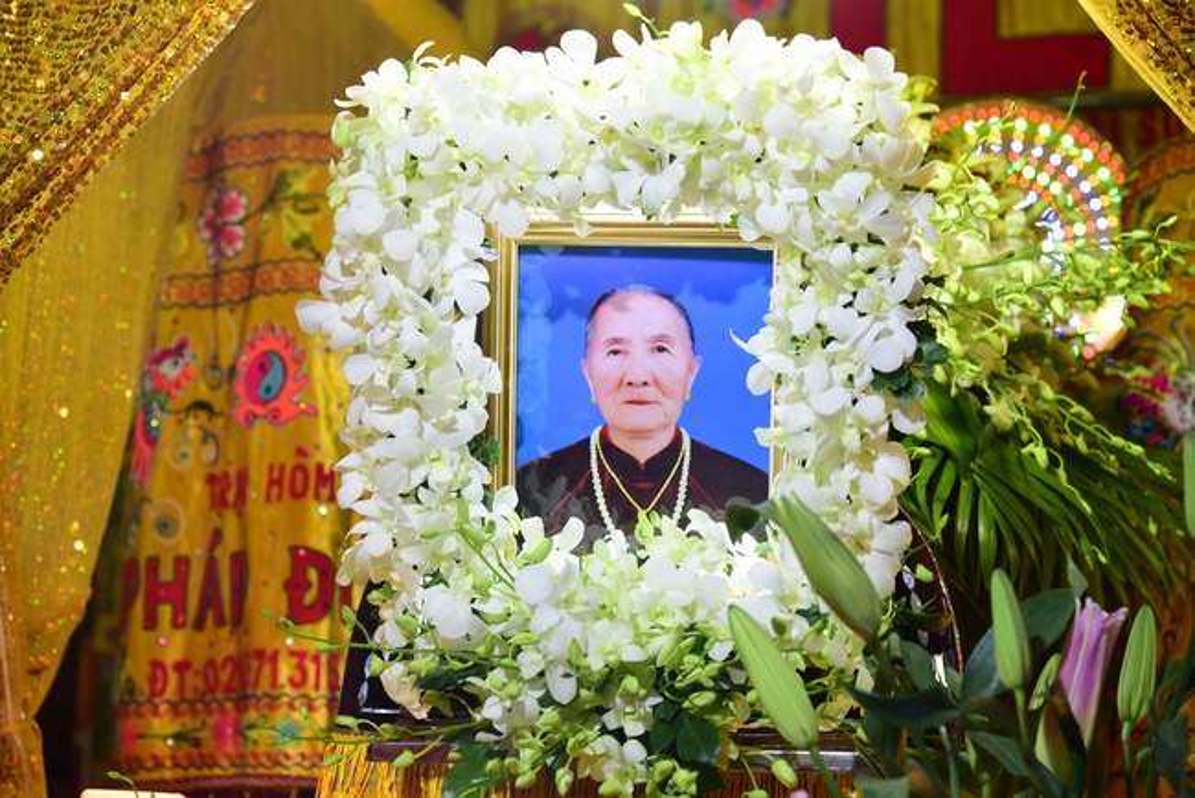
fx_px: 2723
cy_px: 399
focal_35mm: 82
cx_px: 598
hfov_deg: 24.8
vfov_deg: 16.7
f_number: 4.5
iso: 720
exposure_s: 1/60
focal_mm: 82
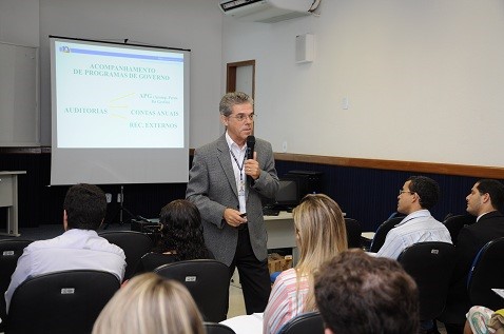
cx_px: 252
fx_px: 734
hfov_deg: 37.9
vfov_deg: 25.7
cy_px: 167
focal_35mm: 52
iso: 400
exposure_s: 1/50
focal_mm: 35
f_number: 4.5
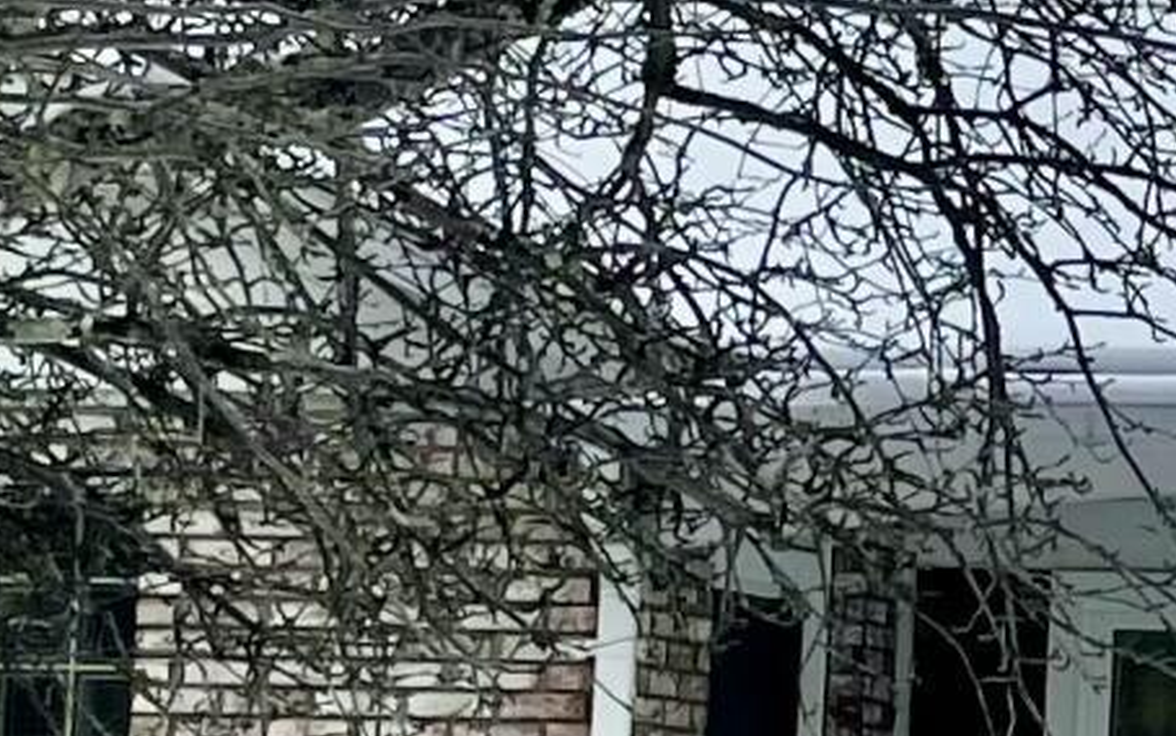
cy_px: 417
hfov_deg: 10.5
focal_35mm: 182
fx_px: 5835
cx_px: 2458
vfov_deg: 7.2
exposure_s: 1/1453
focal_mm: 4.2
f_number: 1.6
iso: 32
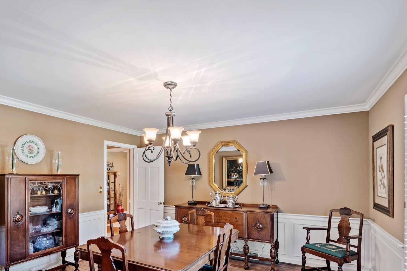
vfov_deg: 58.5
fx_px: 237
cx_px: 172
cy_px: 174
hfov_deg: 80.6
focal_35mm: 21
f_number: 8
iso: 250
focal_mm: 16
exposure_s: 1.6
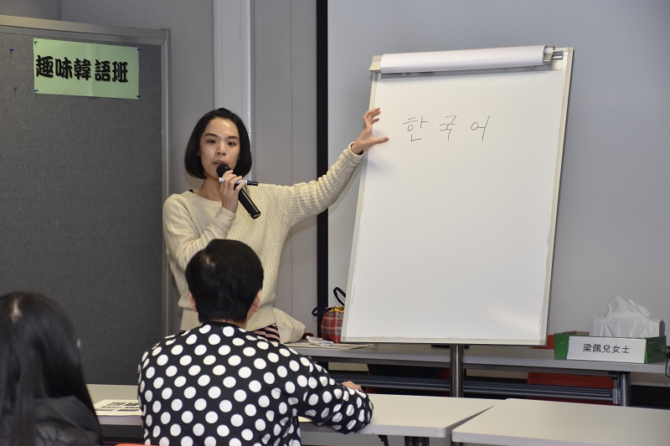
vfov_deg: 13.0
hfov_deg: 19.5
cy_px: 223
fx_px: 1954
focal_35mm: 105
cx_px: 335
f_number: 5
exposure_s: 1/100
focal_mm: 70
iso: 800
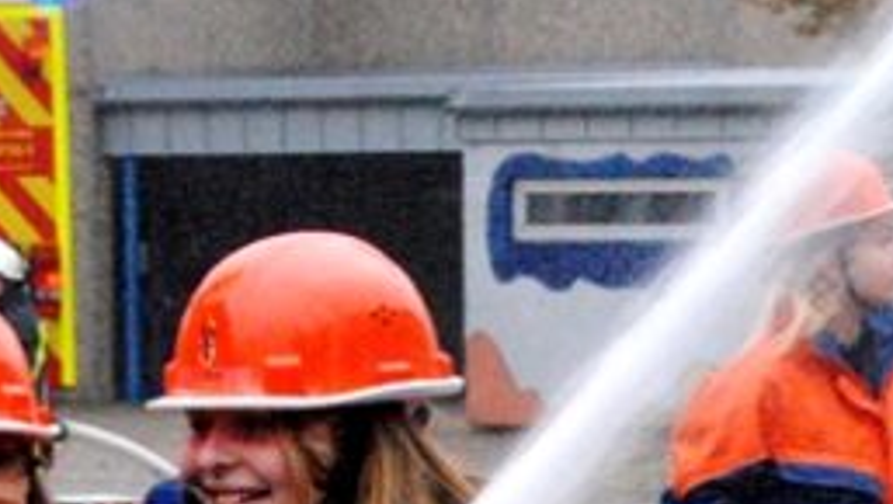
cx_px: 962
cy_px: 685
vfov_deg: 4.8
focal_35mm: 254
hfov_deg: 8.4
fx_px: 6019
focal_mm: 42
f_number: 13
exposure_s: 1/500
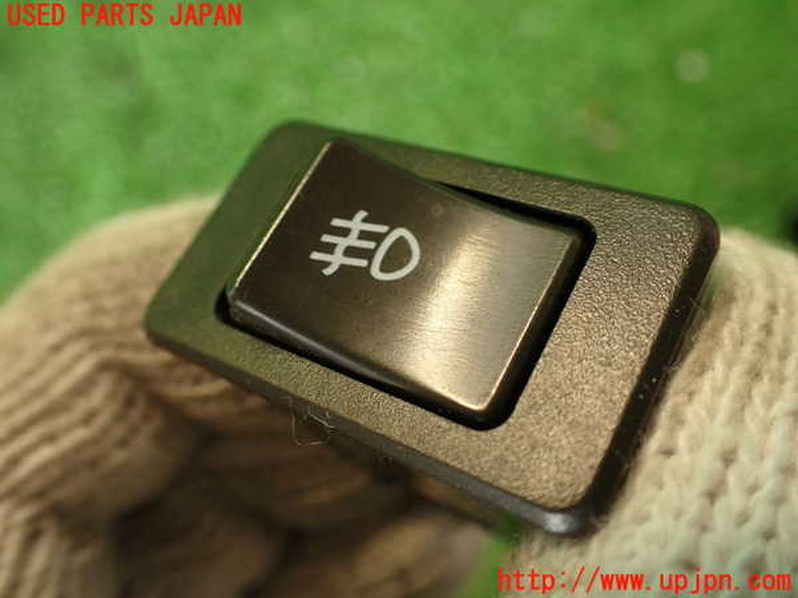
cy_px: 299
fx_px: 738
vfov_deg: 44.2
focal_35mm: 32
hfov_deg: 56.8
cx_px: 399
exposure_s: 1/40
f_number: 2.4
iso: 200
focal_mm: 5.79
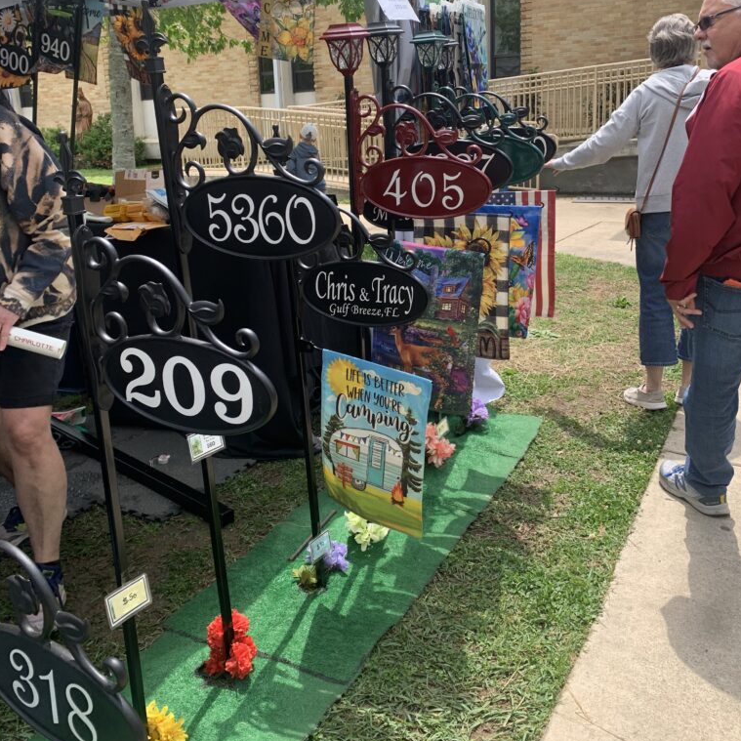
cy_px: 286
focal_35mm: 31
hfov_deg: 52.5
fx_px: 751
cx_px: 372
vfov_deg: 52.1
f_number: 1.8
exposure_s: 1/1032
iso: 25
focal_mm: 4.25
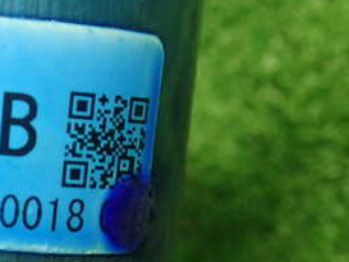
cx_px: -12
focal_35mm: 66
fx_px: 666
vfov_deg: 22.1
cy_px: 199
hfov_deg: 27.4
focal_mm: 5.5
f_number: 2.3
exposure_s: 1/60
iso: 800
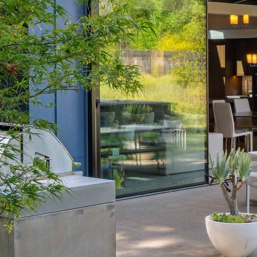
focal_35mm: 94
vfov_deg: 18.4
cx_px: 284
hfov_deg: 17.8
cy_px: 68
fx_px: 790
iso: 640
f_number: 20
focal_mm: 39
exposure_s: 1/30
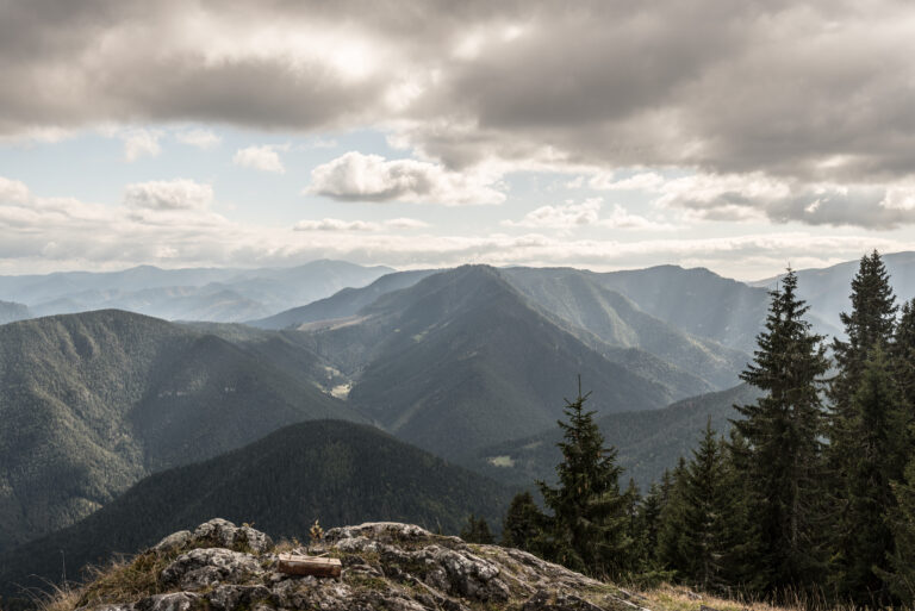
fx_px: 966
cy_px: 306
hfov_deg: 50.7
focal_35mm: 38
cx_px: 458
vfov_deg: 35.1
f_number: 9
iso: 100
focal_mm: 38
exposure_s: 1/125
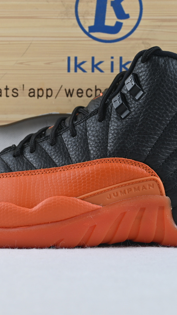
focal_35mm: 79
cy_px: 156
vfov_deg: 26.9
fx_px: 658
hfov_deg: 15.3
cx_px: 83
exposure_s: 1/50
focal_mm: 33
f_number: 5
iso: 125
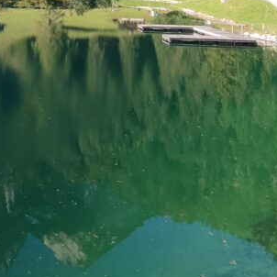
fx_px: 435
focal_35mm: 48
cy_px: -55
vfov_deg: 30.2
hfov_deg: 29.0
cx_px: -79
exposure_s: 1/469
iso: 50
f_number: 2.2
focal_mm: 1.65
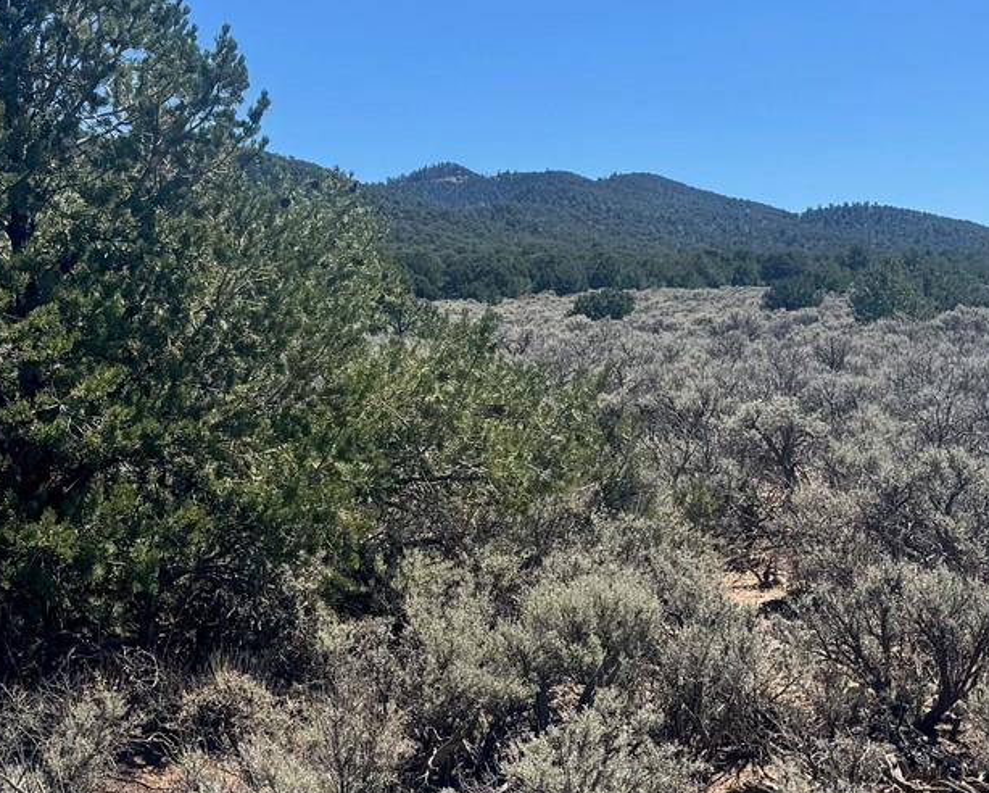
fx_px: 1787
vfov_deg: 25.0
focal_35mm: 61
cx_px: 493
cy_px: 413
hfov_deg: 30.9
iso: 80
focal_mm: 6.76
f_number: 1.78
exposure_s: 1/4049
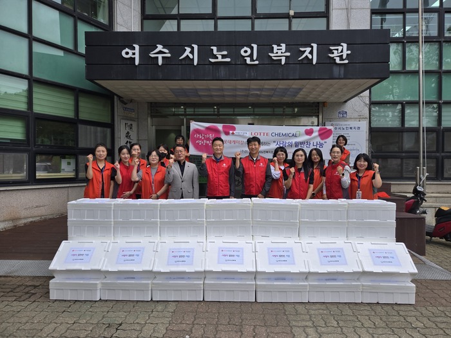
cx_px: 226
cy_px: 169
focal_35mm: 23
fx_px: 300
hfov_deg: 73.9
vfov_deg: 58.9
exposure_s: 1/1208
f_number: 1.8
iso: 80
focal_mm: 5.4
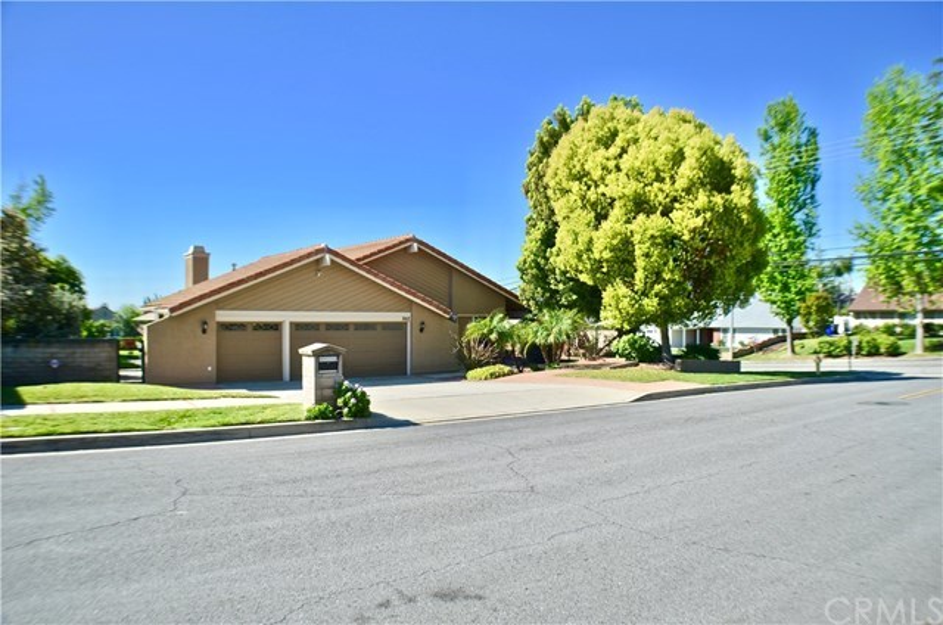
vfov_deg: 39.8
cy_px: 312
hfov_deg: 57.3
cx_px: 472
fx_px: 863
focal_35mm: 33
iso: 100
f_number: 3.8
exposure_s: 1/800
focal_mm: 22
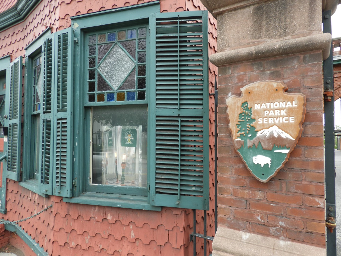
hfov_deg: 71.6
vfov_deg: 56.8
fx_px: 236
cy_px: 128
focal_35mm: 24
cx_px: 170
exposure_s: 1/200
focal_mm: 4.3
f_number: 3.3
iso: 100
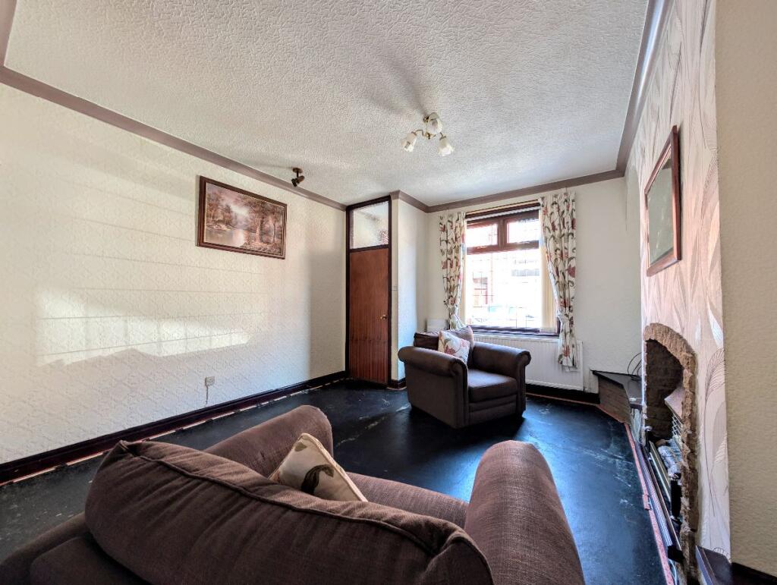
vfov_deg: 94.6
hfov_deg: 110.5
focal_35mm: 12
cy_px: 292
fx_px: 270
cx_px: 388
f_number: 1.7
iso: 79
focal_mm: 2.02
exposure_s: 1/54.5
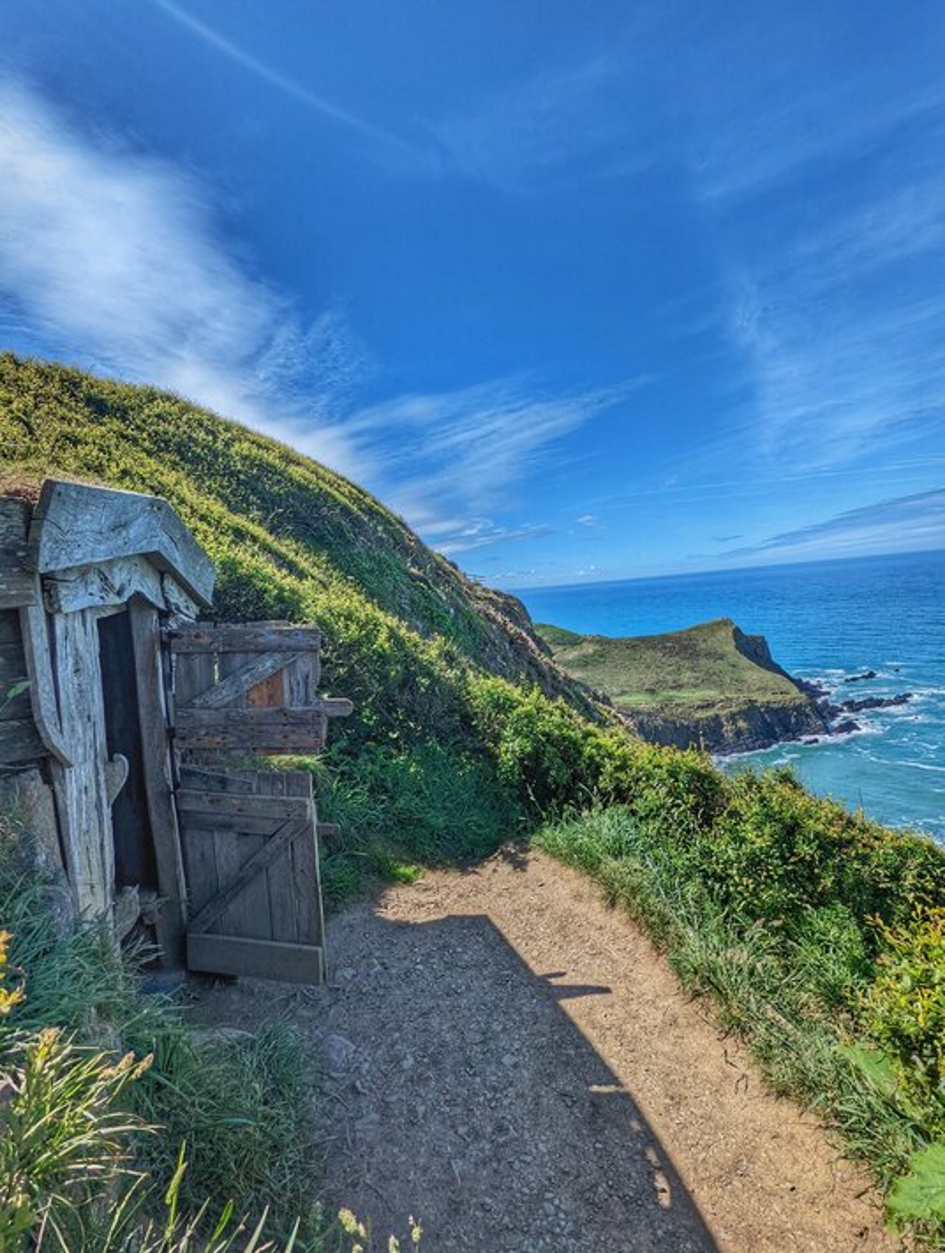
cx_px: 472
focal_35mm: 16
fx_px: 580
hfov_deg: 78.3
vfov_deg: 94.4
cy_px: 626
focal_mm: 2.35
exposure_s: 1/2268
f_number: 2.2
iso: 51
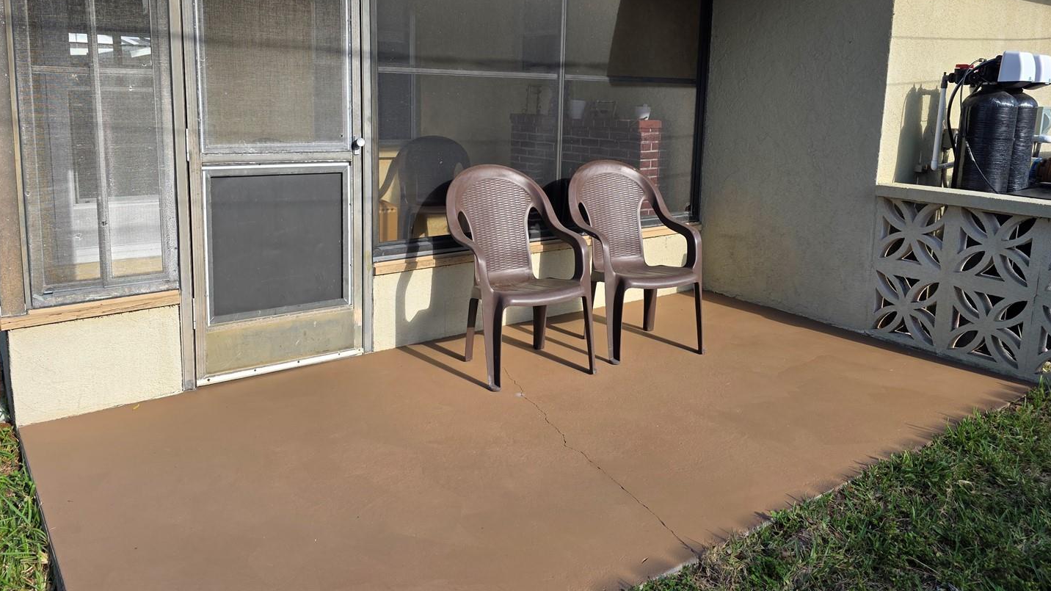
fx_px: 780
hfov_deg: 67.9
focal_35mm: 28
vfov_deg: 41.1
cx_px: 537
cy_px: 209
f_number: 1.7
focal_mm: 6.3
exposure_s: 1/2186
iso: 80
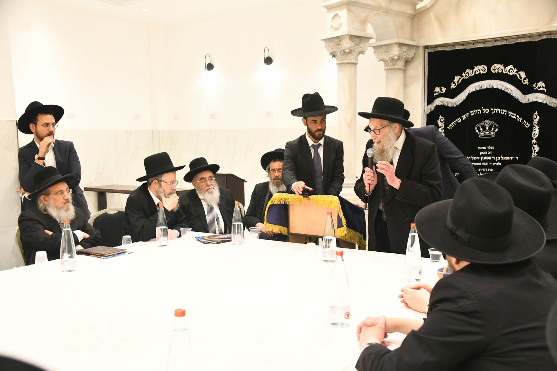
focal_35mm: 36
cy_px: 186
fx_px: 557
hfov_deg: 53.1
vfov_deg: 36.9
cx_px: 278
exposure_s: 1/125
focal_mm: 36
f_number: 5.6
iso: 1250
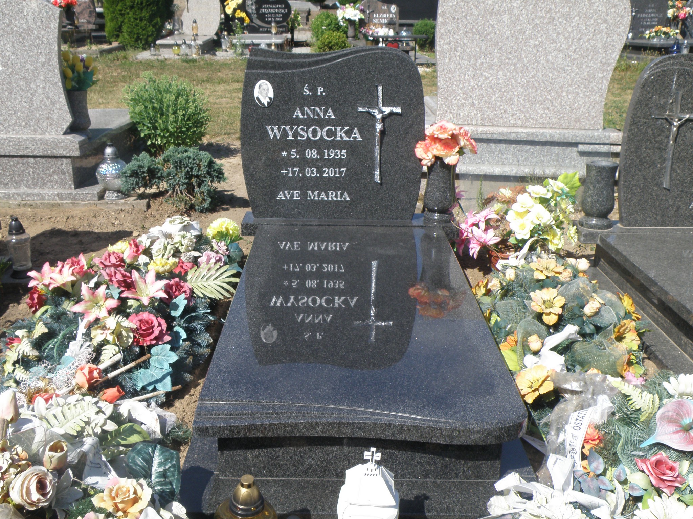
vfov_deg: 38.7
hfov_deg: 50.1
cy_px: 260
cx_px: 346
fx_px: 741
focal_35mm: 37
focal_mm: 6.64
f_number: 5.6
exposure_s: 1/320
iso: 64
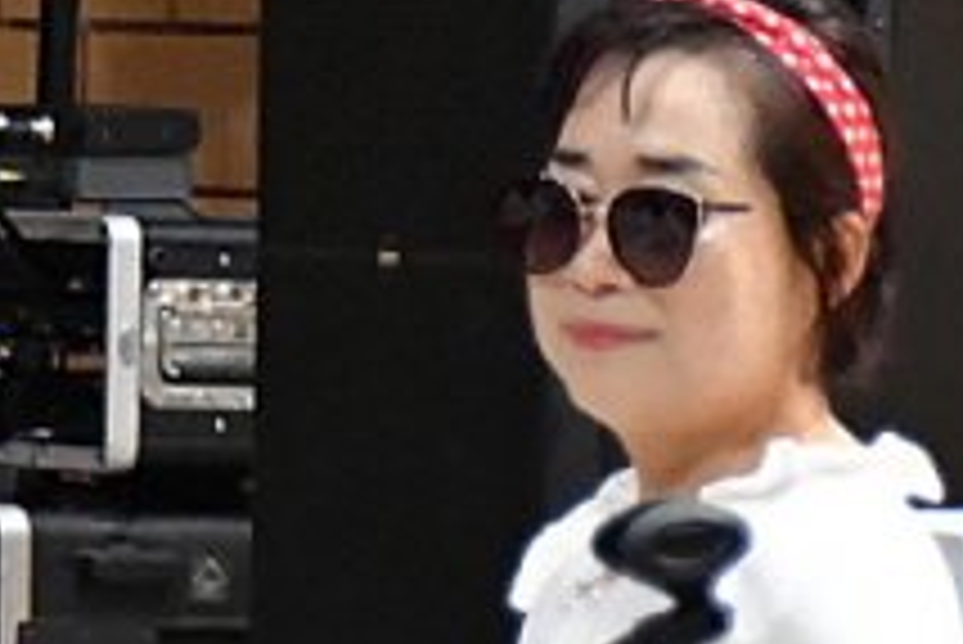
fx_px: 16783
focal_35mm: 627
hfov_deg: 3.3
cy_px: 504
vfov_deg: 2.2
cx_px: 1062
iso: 4500
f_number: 5.3
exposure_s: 1/60.2
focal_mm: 75
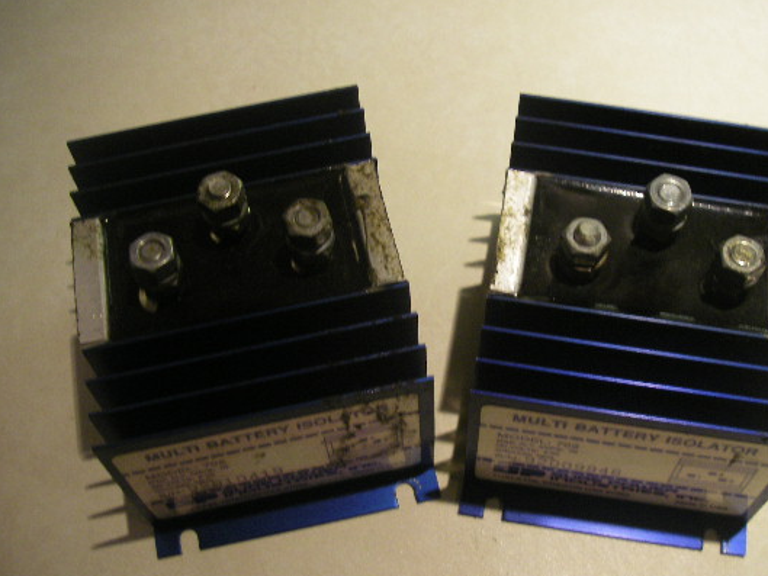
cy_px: 319
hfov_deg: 41.1
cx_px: 437
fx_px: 1021
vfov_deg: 31.5
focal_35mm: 46
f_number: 3.3
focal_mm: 6.3
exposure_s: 1/50
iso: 200
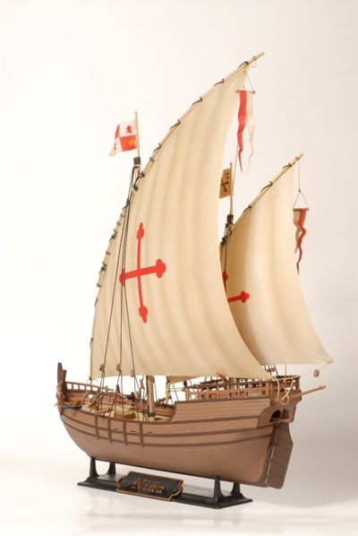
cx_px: 179
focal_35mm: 90
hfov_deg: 15.2
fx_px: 1339
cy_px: 268
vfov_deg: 22.6
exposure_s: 1/160
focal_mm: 60
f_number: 22
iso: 400
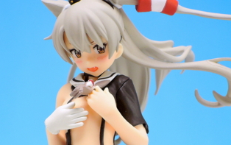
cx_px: 126
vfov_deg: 7.4
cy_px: 115
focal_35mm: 177
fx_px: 1116
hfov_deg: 11.8
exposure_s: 1/6
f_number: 7.3
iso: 400
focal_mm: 22.4
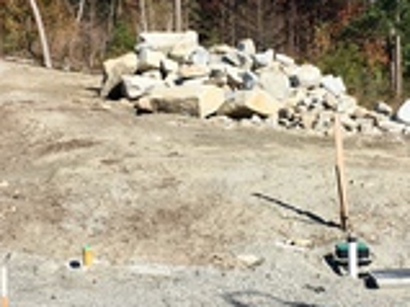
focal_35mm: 85
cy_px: 83
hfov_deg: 23.0
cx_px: 213
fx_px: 1006
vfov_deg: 17.3
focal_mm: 4.15
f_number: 2.2
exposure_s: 1/1538
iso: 25
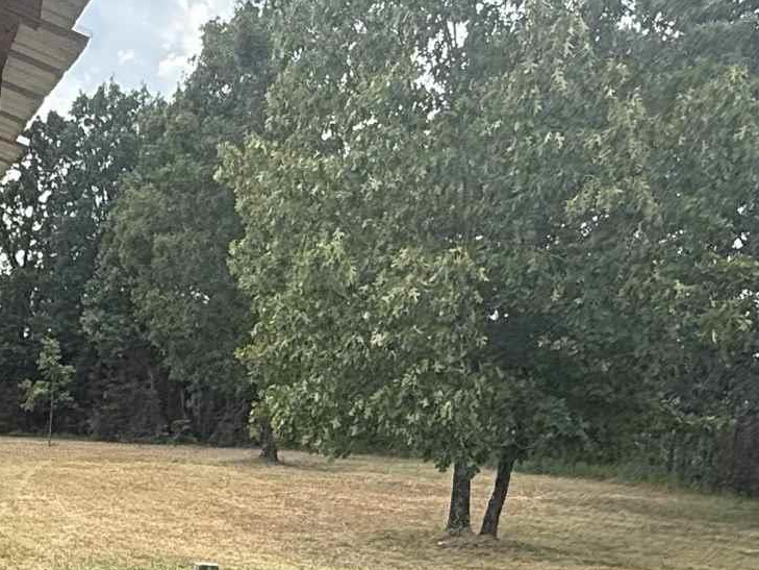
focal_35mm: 59
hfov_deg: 31.6
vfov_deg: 22.2
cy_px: 749
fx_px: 1294
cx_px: 118
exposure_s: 1/760
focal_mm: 2.22
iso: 64
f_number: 2.2
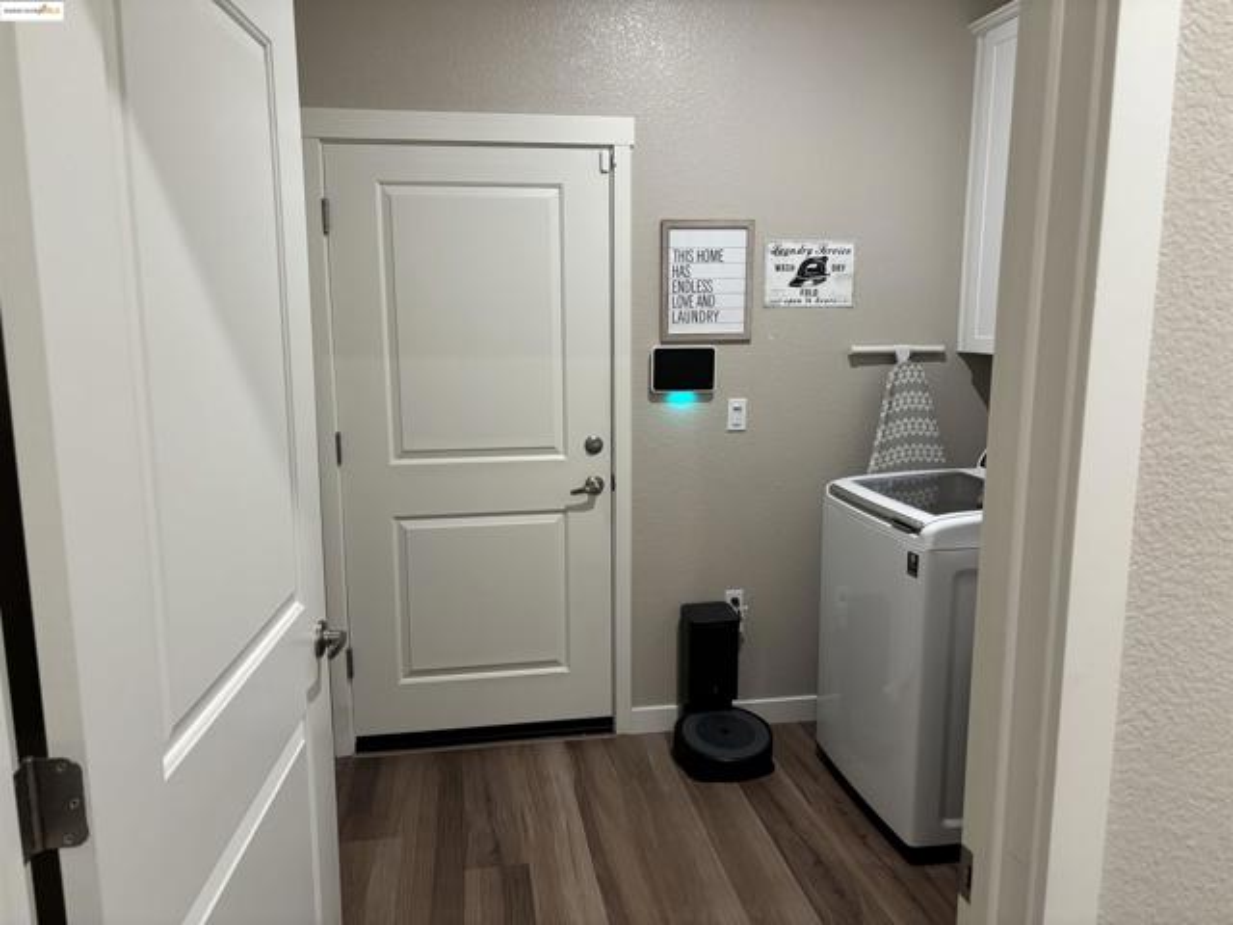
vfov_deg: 53.1
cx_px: 616
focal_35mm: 26
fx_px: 926
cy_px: 462
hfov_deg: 67.3
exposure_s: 1/60
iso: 200
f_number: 1.6
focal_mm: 5.96
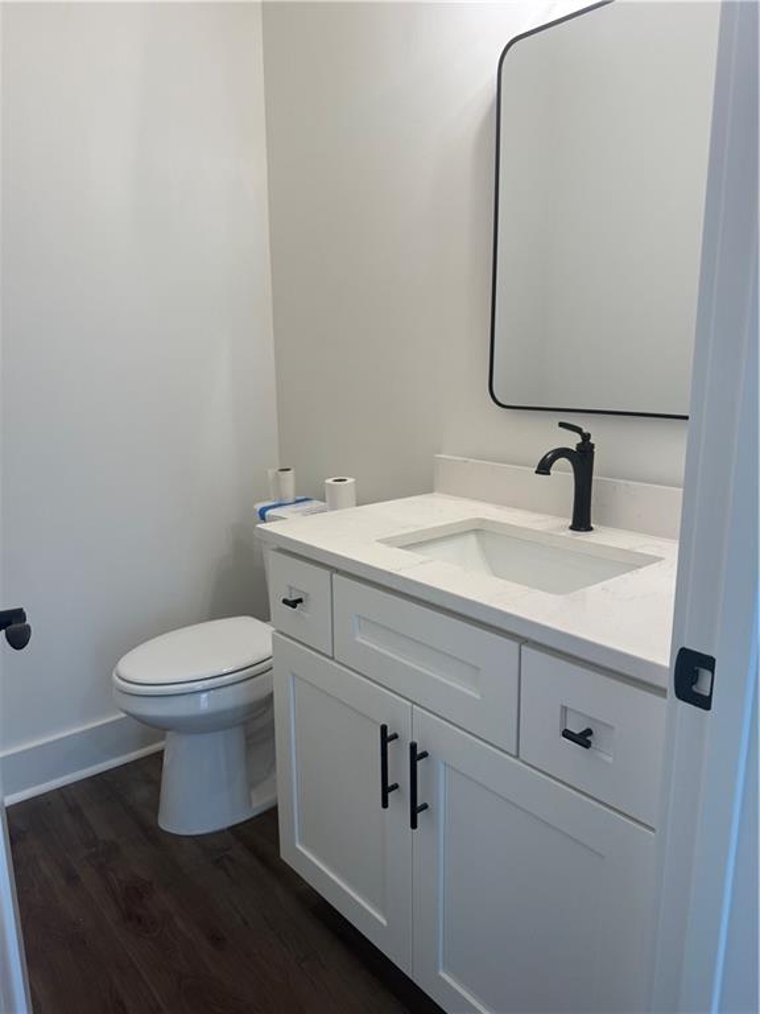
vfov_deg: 71.6
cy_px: 507
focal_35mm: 24
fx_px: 703
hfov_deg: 56.8
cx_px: 380
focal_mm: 6.76
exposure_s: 1/120
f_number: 1.78
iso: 80
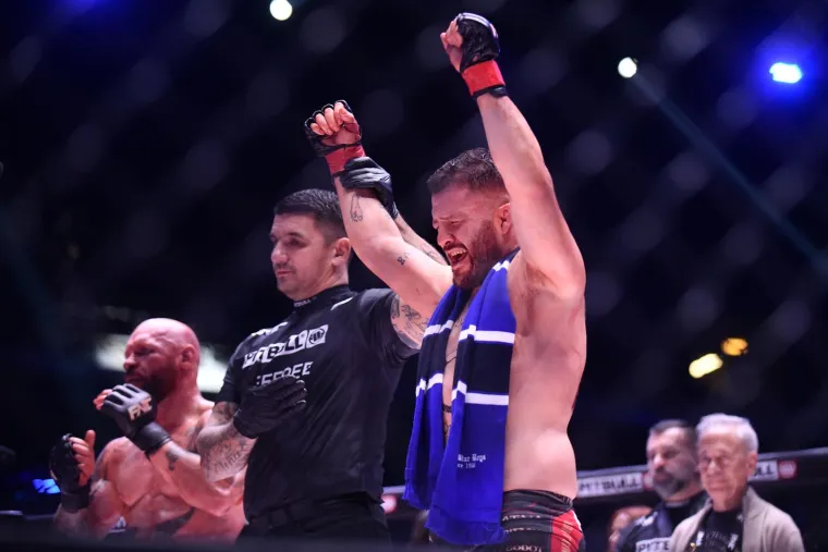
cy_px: 276
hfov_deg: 19.5
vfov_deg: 13.0
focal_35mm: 105
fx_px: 2415
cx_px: 414
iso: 4000
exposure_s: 1/800
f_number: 2.8
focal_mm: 105
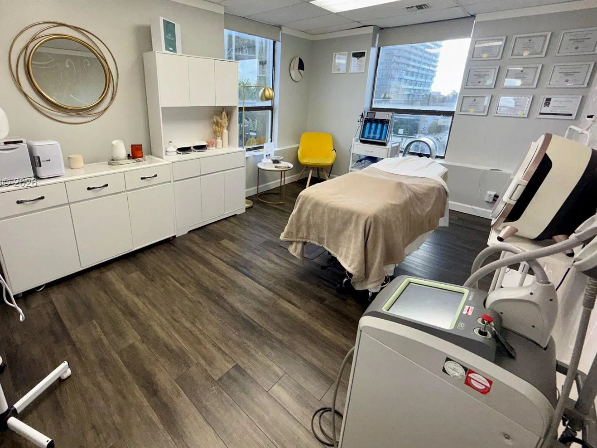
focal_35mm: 17
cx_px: 258
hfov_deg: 90.5
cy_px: 183
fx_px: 293
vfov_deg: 74.0
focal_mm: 2.22
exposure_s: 1/120
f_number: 2.2
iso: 100
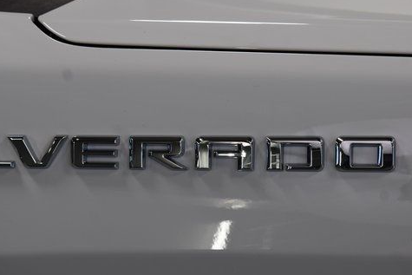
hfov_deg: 20.1
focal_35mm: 101
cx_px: 135
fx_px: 1156
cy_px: 153
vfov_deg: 13.6
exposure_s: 1/50
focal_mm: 50
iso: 400
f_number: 8
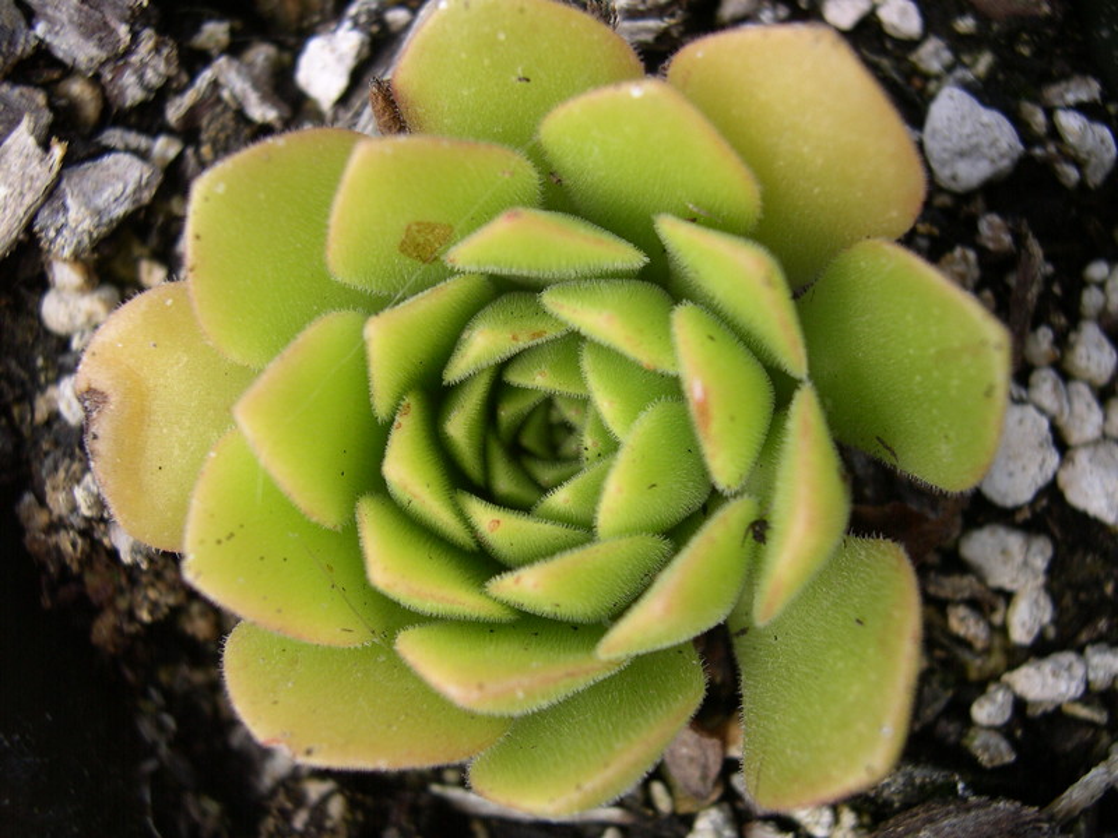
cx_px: 559
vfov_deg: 37.7
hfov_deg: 49.0
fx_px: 1227
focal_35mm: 38
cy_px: 419
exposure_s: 1/298
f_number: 2.8
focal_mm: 8
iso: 100
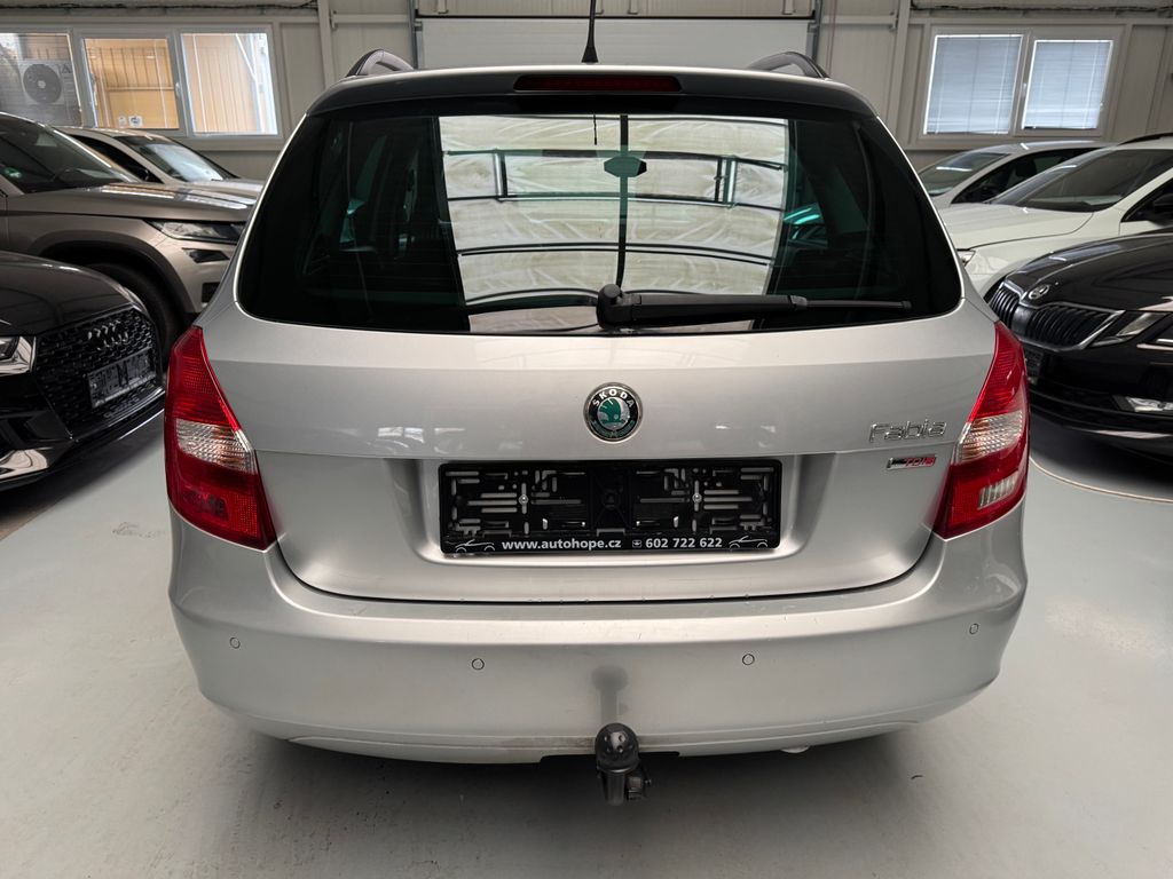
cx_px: 586
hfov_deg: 71.6
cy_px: 440
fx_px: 813
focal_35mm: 24
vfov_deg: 56.8
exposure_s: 1/94
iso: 200
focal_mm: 6.76
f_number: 1.78
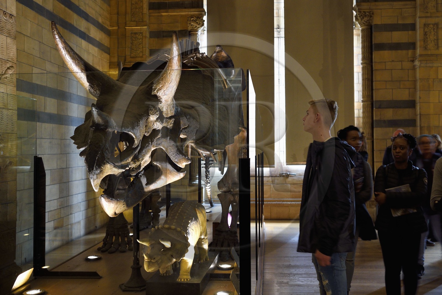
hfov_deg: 54.4
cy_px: 148
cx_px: 221
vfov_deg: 37.8
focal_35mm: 35
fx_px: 430
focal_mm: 35
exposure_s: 1/8
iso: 1600
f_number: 5
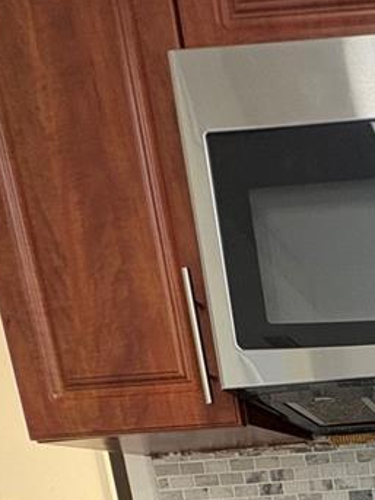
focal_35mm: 49
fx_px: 708
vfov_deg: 29.5
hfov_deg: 24.2
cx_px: 541
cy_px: 684
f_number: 2.2
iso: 250
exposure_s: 1/60
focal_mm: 2.22
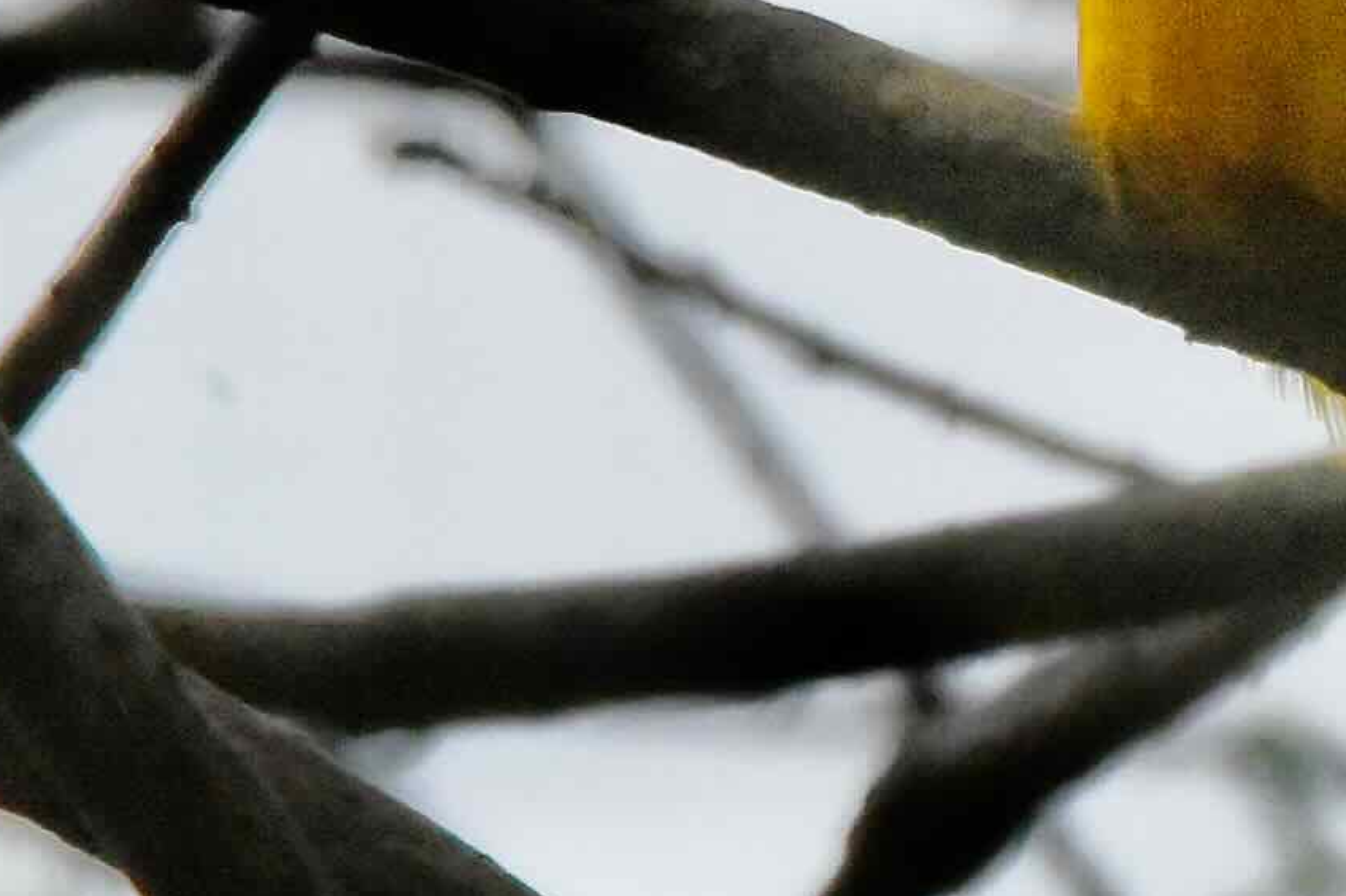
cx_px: 1265
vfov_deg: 0.4
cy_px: 640
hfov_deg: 0.6
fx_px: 132733
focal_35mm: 3551
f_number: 25
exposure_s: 1/3200
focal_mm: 600
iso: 10000
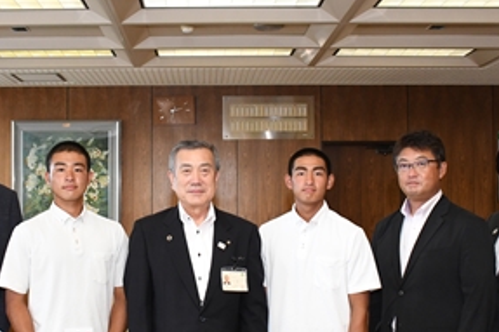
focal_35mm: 55
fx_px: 760
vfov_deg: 24.6
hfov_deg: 36.2
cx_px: 195
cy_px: 197
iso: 2500
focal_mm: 21
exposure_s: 1/250
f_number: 6.3
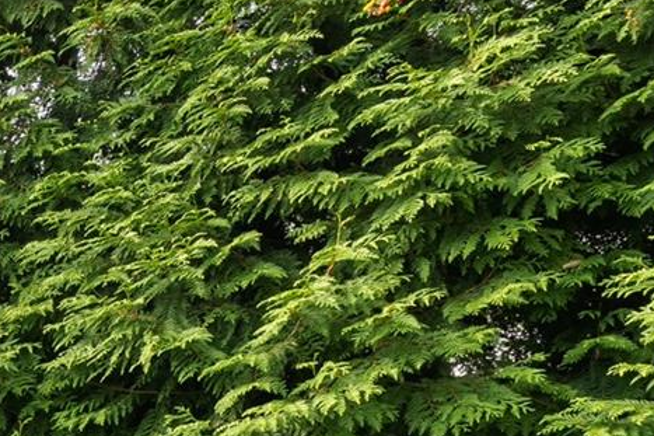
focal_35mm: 79
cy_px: 482
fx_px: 1435
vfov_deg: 16.7
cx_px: -742
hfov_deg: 16.9
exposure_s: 1/25
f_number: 9
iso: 500
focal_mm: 18
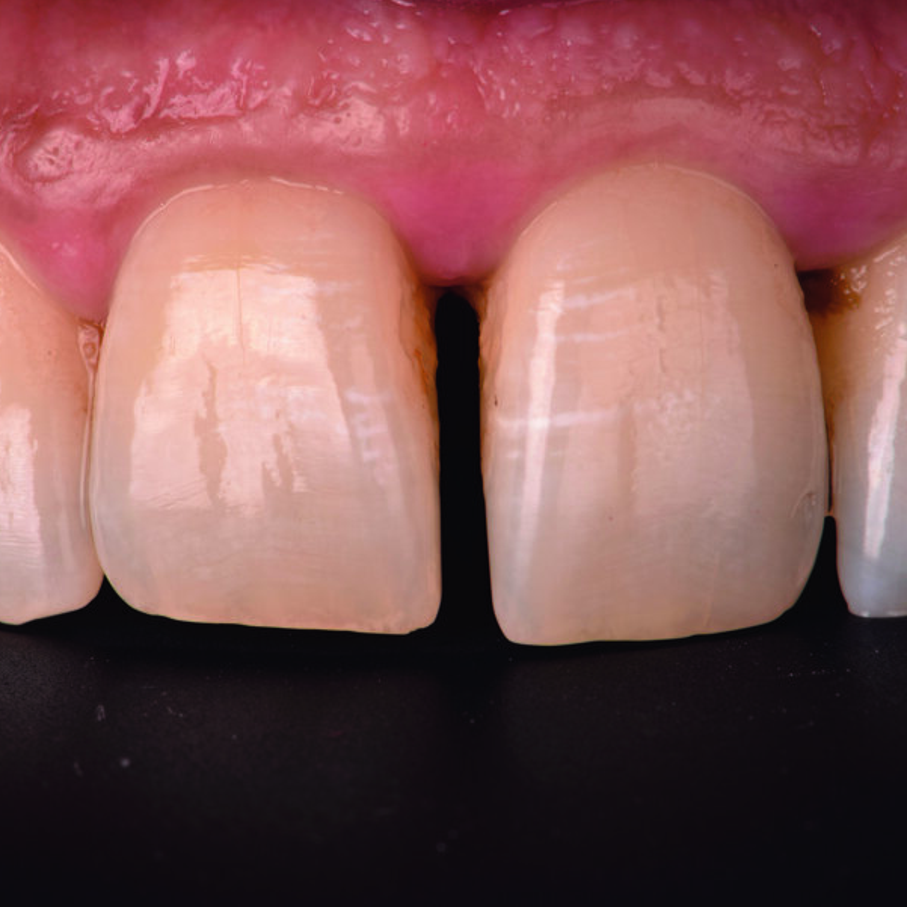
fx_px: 5977
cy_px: 454
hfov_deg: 8.7
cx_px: 419
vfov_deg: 8.7
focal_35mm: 202
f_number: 32
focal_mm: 105
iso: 100
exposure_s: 1/160
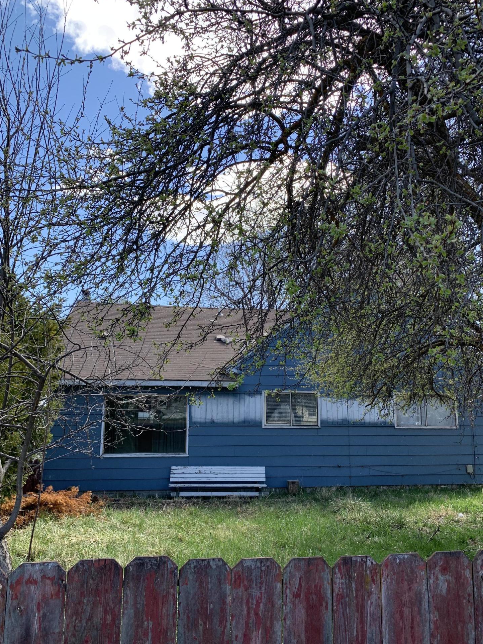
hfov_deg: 51.3
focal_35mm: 27
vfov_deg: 65.3
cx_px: 236
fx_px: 502
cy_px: 332
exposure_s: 1/413
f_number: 1.8
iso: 25
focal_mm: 4.25
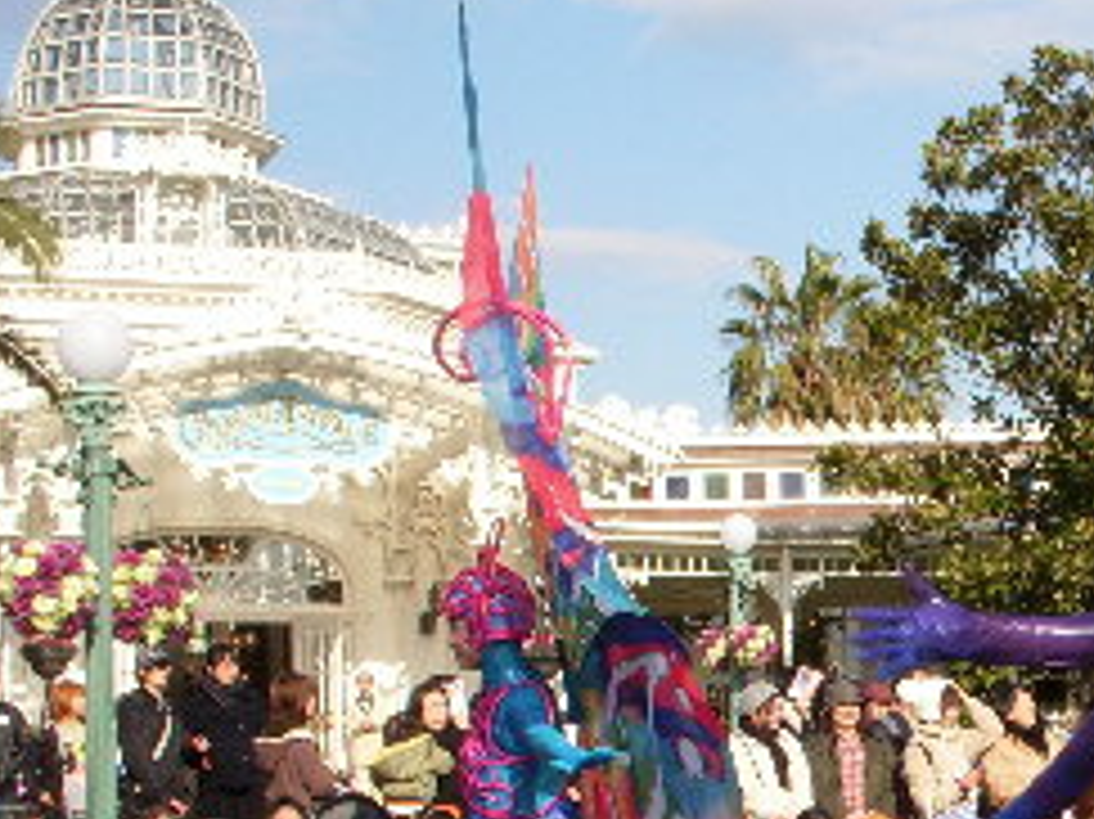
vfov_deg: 15.5
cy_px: 801
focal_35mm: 94
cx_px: 1148
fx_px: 2969
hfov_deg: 20.1
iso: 100
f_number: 6.6
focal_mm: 6.3
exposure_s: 1/250
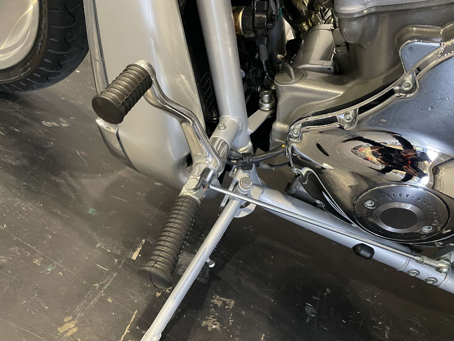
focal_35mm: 26
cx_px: 227
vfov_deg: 53.1
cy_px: 170
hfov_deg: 67.3
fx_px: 341
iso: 500
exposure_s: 1/33
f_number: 1.6
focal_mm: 4.2
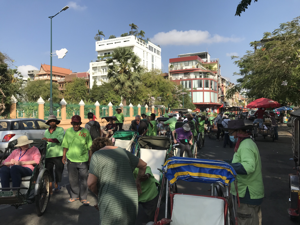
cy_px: 112
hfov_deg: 63.4
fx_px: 243
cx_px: 150
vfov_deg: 49.7
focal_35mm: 28
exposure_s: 1/2283
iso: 20
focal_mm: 3.99
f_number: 1.8
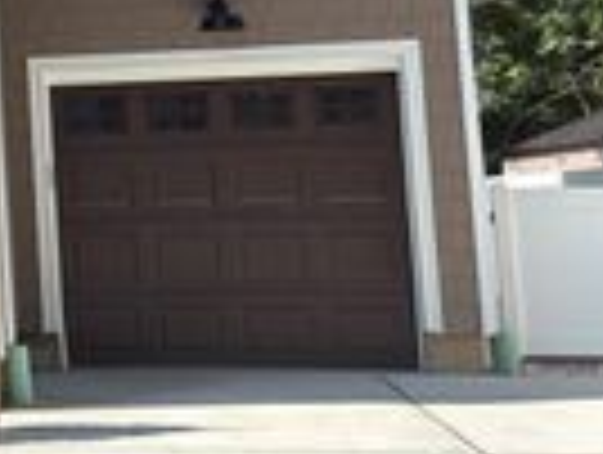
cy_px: 7
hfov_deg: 17.1
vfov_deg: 15.0
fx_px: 1693
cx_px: -432
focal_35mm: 97
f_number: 1.6
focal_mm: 5.96
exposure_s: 1/1799
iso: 50
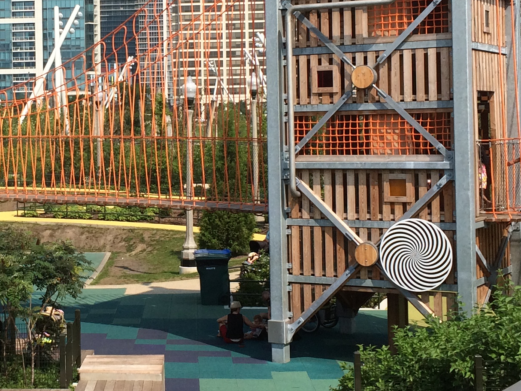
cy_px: 116
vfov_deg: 18.8
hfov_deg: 24.6
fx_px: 1174
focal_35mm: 78
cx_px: 100
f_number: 2.2
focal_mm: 4.15
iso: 32
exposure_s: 1/2160
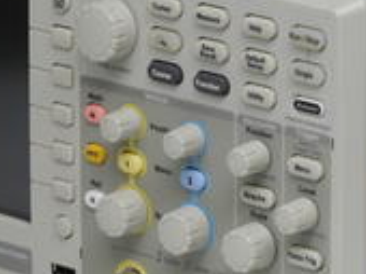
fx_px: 3833
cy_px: 99
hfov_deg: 5.5
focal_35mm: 363
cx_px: 95
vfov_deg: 4.1
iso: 400
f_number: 11
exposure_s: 1/10
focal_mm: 77
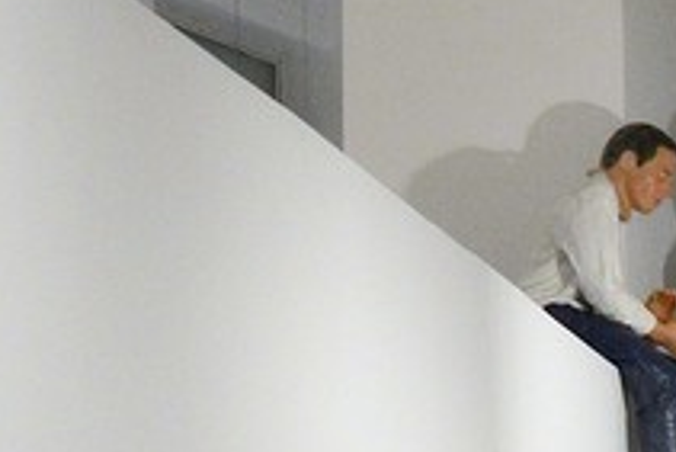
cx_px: 2246
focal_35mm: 288
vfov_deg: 4.6
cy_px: 1420
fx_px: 5412
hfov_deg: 6.4
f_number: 7.1
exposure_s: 1/40
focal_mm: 38
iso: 1600
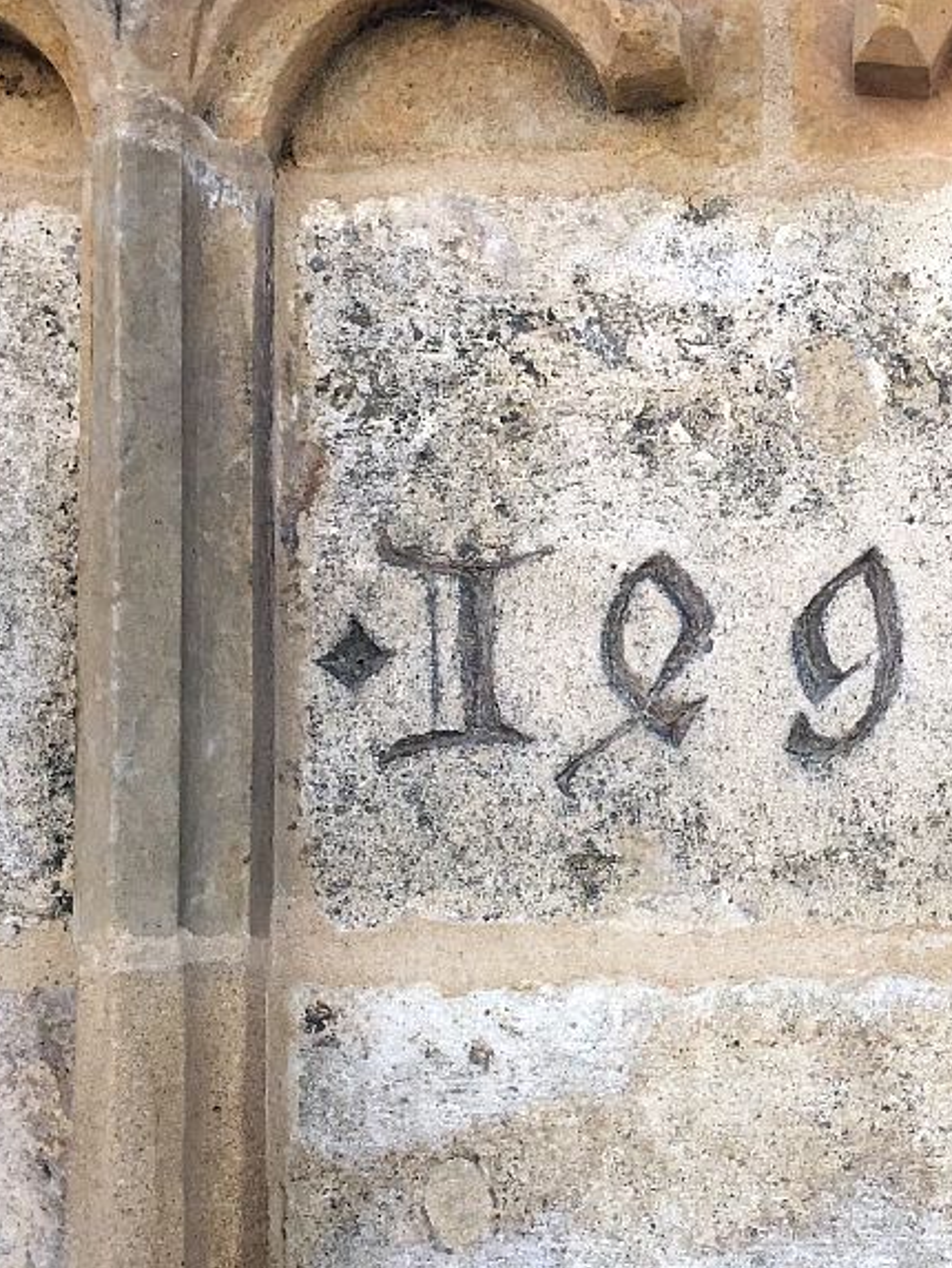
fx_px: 1979
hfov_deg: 26.3
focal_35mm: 54
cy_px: 751
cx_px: 819
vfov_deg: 35.4
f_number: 2.2
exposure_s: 1/694
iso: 32
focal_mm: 4.15
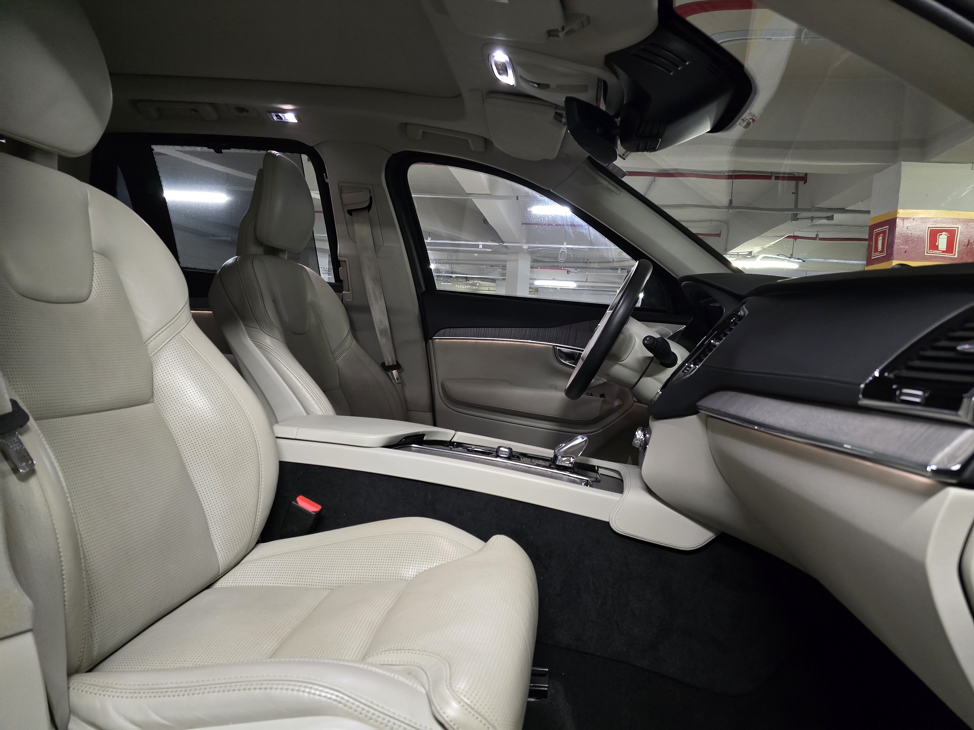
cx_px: 487
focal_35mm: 23
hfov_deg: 73.9
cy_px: 365
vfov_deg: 58.9
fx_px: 647
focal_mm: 6.3
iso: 1250
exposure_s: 1/60
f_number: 1.7
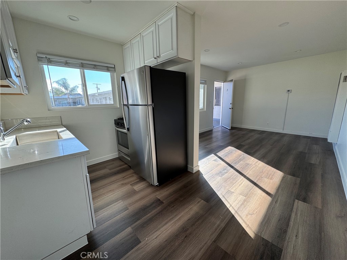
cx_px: 174
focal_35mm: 14
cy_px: 130
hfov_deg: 102.1
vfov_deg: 85.7
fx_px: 140
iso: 50
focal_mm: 2.22
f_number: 2.2
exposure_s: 1/99
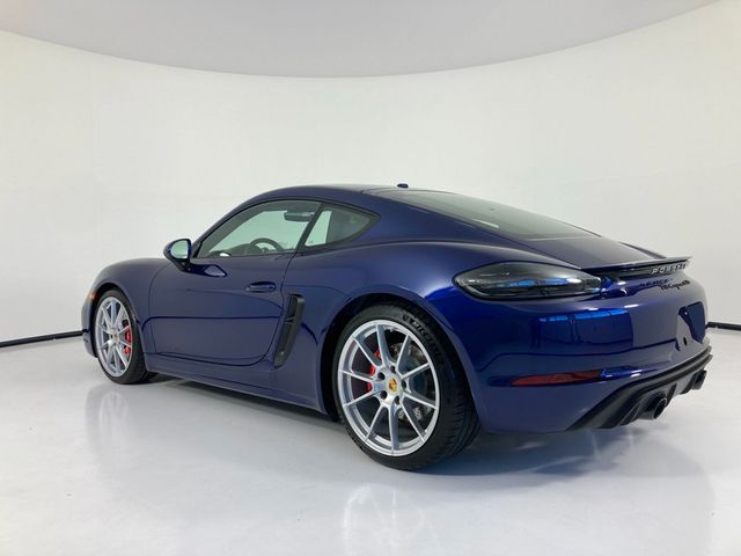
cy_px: 278
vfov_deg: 49.7
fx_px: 599
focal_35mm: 28
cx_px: 370
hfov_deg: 63.4
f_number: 1.8
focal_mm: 3.99
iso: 20
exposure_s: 1/254
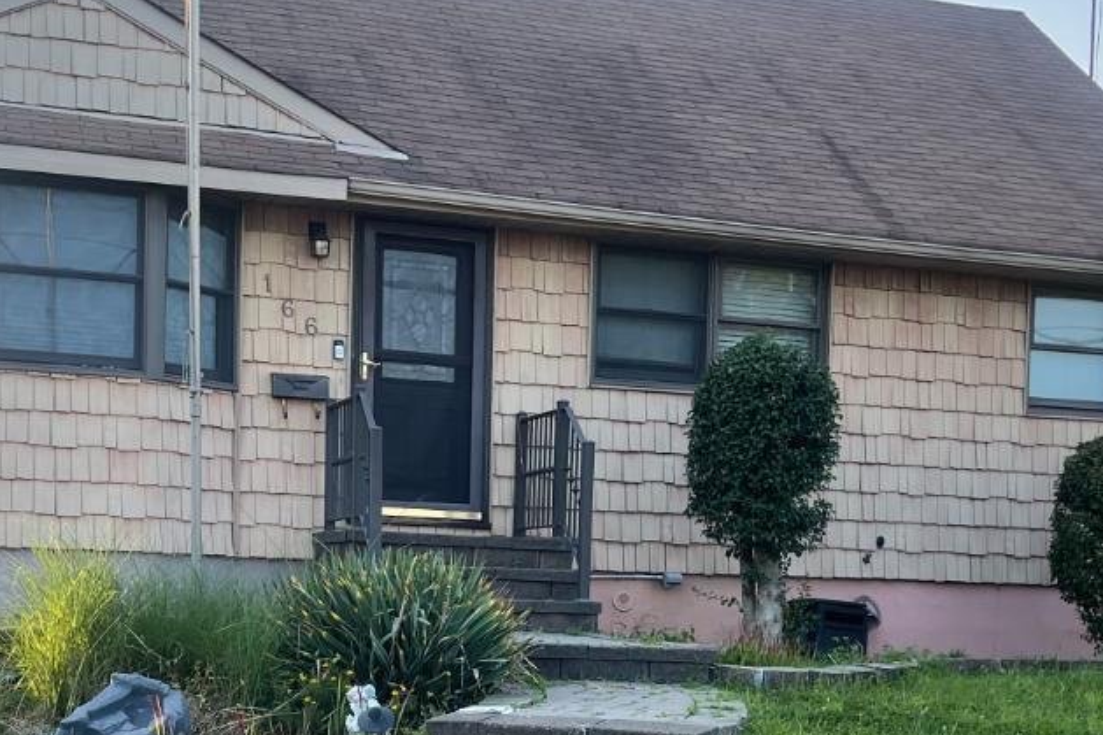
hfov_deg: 32.4
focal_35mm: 62
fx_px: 1899
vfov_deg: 21.3
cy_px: 696
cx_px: 579
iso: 32
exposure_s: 1/645
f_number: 1.6
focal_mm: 5.1
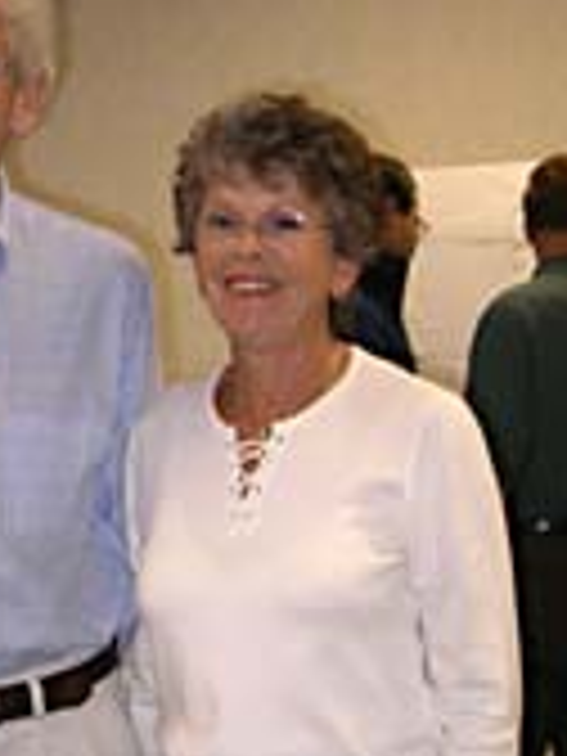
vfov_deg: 15.3
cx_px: 169
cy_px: 423
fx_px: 2817
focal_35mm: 129
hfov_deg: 11.5
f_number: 3.3
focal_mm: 12.8
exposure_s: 1/50
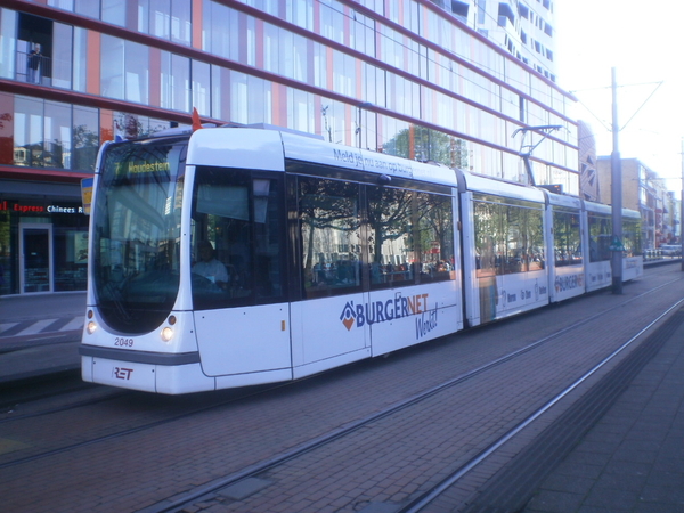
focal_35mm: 36
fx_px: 711
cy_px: 256
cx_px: 342
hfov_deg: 51.4
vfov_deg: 39.7
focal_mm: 6.3
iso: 100
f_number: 4.6
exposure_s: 1/100
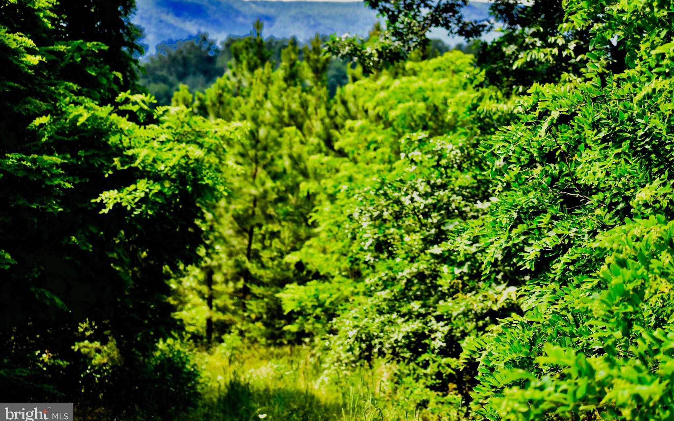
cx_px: 340
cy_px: 201
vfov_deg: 12.1
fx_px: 1984
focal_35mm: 108
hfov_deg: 19.3
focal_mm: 70
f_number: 5
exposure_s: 1/400
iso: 400
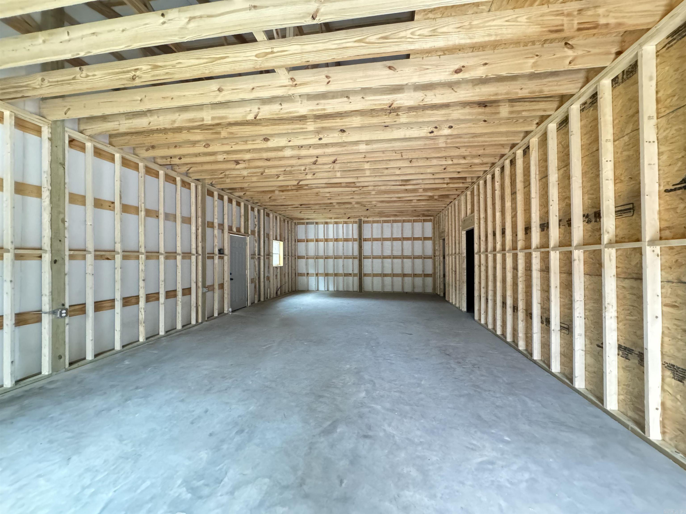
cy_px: 257
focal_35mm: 14
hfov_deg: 102.1
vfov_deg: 85.7
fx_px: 277
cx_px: 343
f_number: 2.2
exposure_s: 1/30
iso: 1600
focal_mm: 2.22
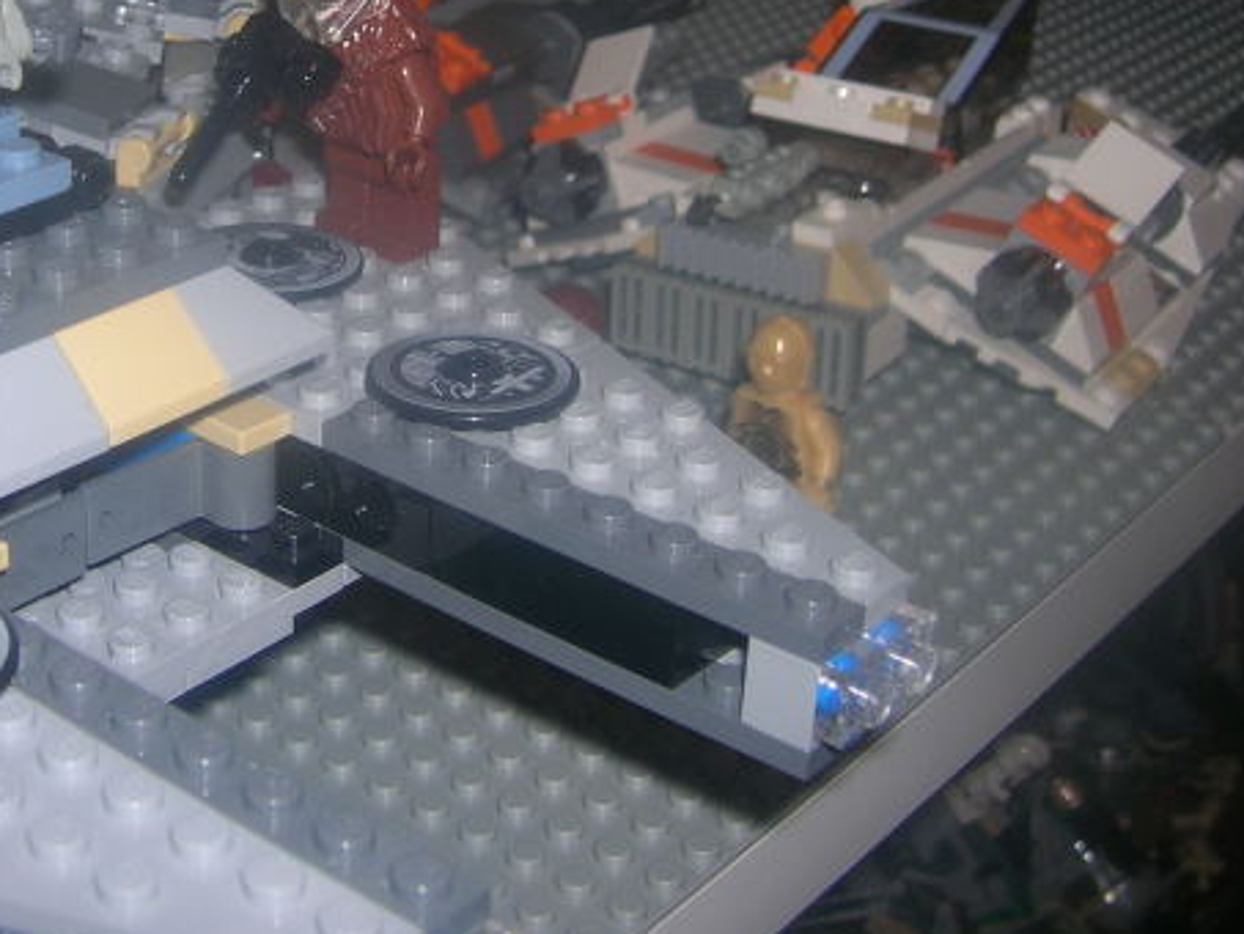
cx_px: 341
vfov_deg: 24.1
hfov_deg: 31.7
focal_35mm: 60
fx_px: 2157
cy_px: 192
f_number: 2.9
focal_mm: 5.7
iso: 50
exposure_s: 1/60.1
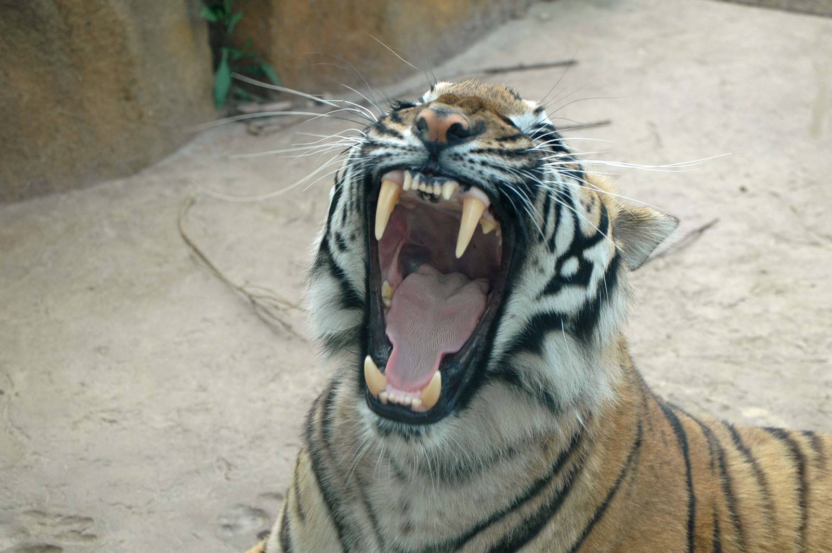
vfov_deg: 14.7
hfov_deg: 21.9
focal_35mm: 93
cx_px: 416
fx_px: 2148
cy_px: 276
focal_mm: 62
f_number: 6.3
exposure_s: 1/160
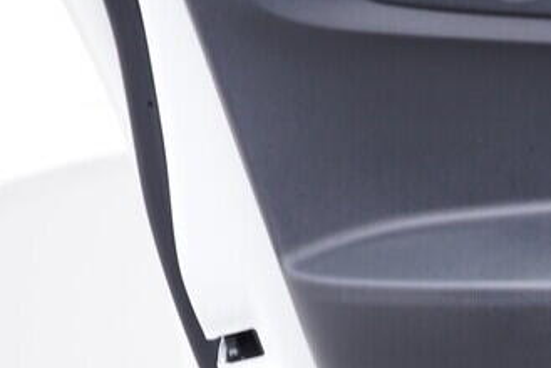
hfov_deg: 16.5
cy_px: 339
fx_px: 1716
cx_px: 844
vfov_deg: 12.2
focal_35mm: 112
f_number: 2.8
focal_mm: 24
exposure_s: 1/40
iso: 125
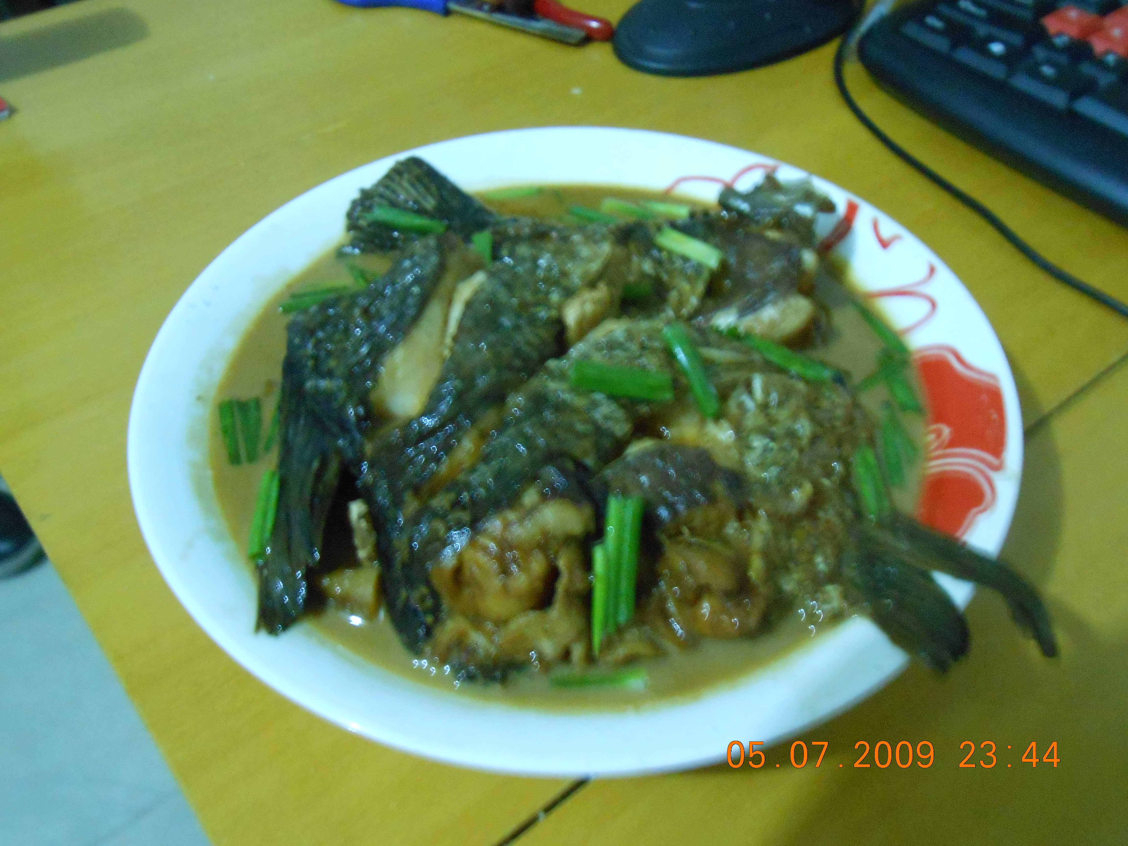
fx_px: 978
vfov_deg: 46.8
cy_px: 423
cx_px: 564
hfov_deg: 60.0
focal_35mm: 30
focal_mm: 5.3
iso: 800
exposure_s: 1/2.5
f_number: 3.8
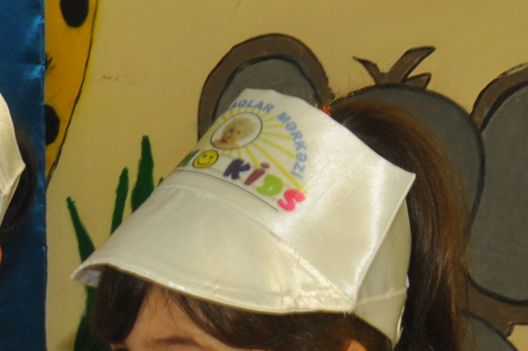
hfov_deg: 14.0
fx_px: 1992
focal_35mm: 136
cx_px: -312
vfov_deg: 9.9
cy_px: 426
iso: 500
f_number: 5.6
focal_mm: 24
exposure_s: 1/50
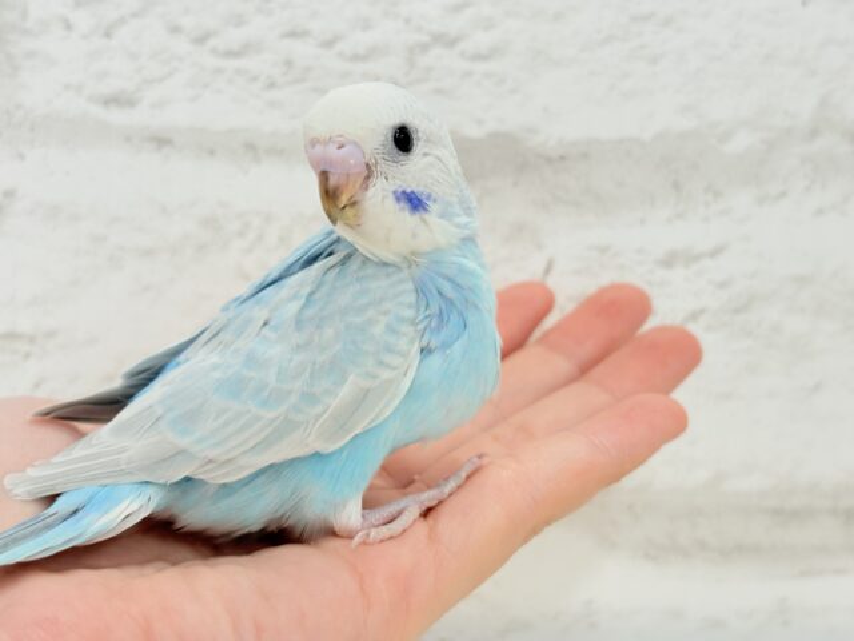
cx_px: 427
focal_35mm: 52
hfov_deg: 36.8
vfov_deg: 28.0
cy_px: 320
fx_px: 1283
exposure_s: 1/100
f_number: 1.6
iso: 80
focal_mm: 5.96
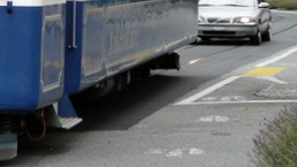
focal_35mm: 215
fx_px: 1693
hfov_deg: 9.8
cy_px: -78
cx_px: -114
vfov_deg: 5.6
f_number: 4
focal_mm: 8.3
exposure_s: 1/250
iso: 100
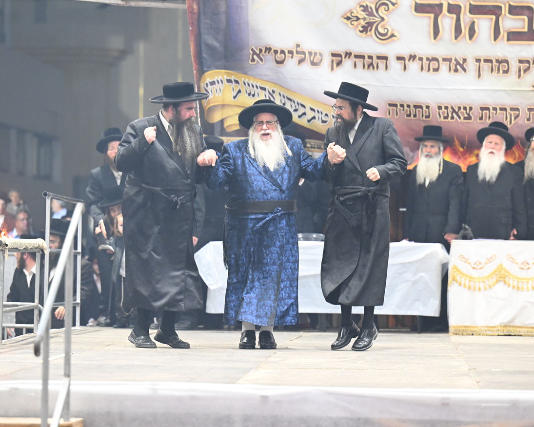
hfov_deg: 11.5
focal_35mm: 168
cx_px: 269
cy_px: 223
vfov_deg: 9.2
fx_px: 2655
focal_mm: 140
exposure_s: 1/200
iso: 5000
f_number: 3.2
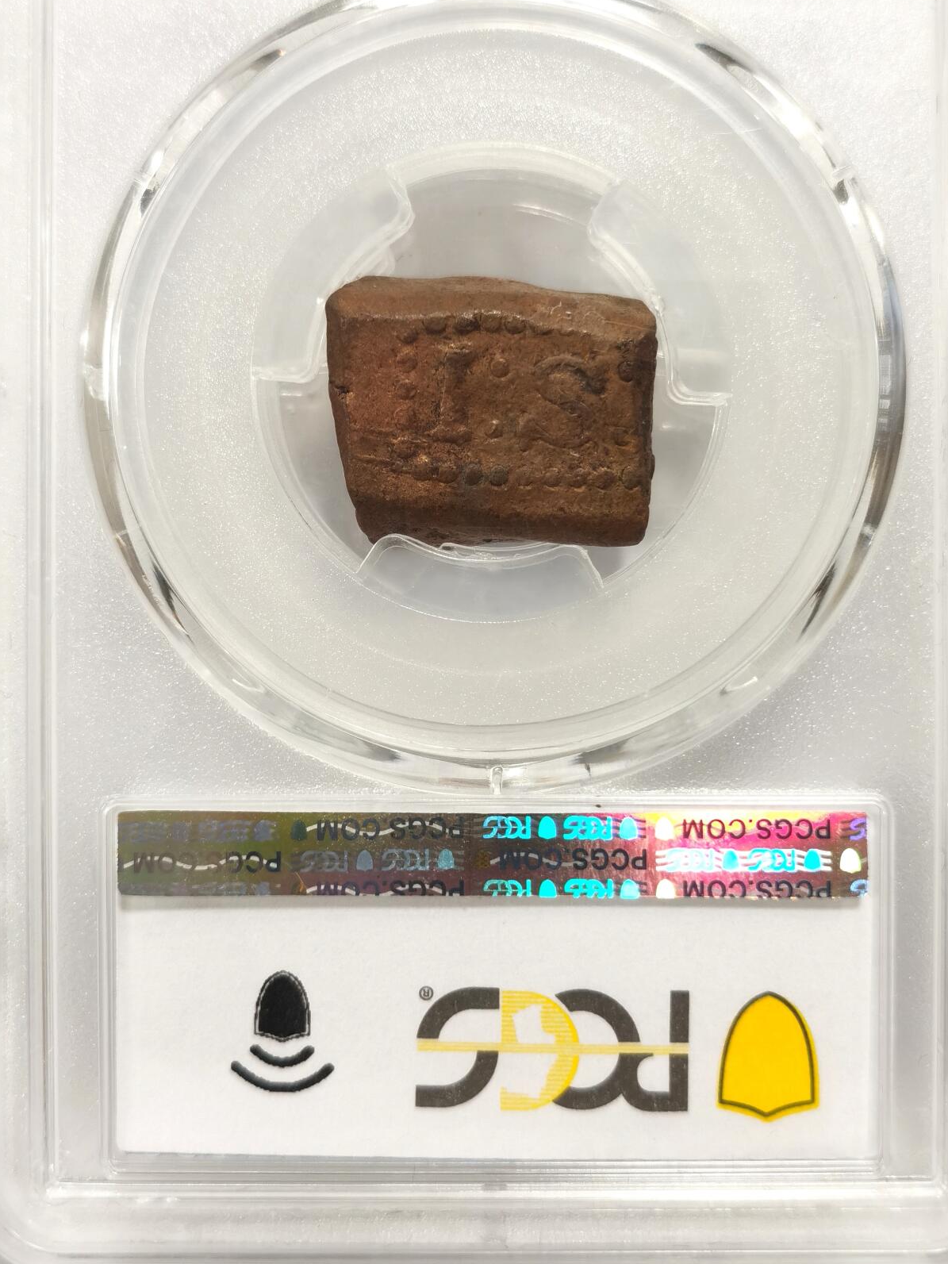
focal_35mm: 61
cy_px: 575
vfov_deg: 31.7
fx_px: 2227
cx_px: 493
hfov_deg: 24.0
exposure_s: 1/100
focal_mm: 5.56
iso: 160
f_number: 16
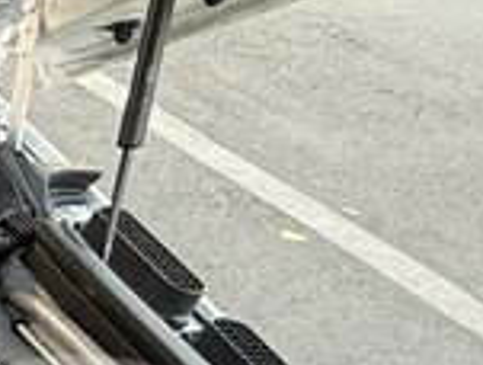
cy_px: 410
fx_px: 1035
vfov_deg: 19.1
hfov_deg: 14.3
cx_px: -732
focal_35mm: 74
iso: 250
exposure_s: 1/99
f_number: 2.2
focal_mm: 2.22
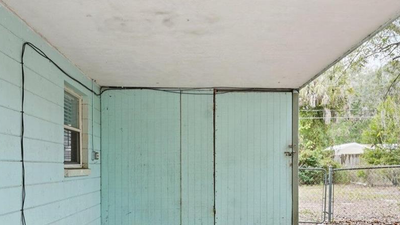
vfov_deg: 34.1
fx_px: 361
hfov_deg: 58.0
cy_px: 163
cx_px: 197
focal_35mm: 34
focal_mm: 16
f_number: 8
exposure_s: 1/8
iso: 50
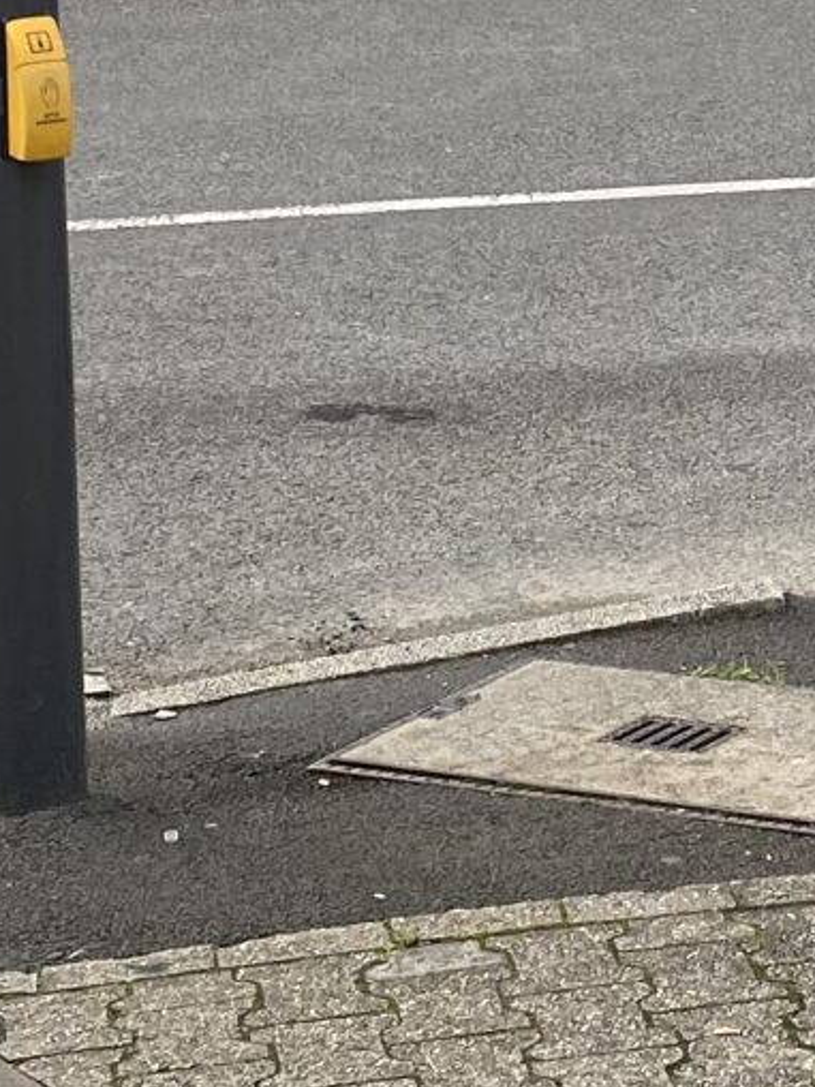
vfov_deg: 14.7
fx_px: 4112
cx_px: 685
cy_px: -141
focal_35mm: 131
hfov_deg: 11.3
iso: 32
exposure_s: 1/673
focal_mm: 4.25
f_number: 1.8
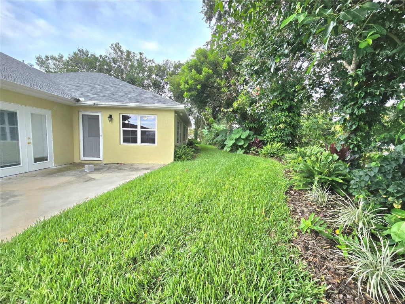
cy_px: 152
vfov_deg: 89.9
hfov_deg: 106.2
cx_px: 202
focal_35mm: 13
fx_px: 152
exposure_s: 1/1111
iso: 50
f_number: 2.2
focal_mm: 2.2
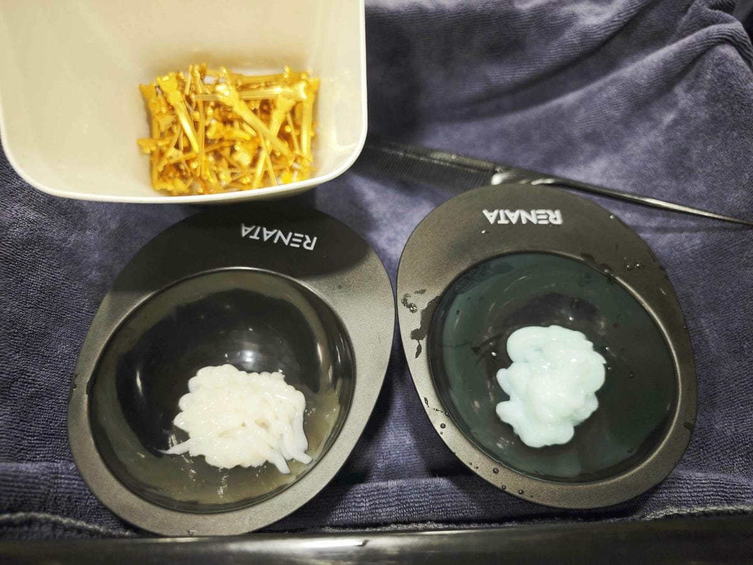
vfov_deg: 58.9
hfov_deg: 73.9
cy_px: 282
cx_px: 376
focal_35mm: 23
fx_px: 500
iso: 320
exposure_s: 1/40
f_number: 2
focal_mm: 8.72
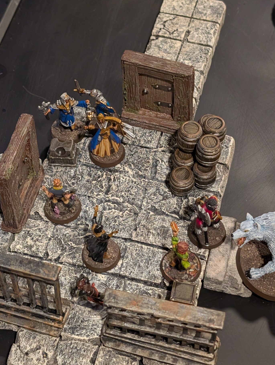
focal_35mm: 69
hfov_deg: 21.4
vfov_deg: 28.1
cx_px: 136
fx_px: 729
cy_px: 197
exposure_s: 1/120
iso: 365
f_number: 1.68
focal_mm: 6.9
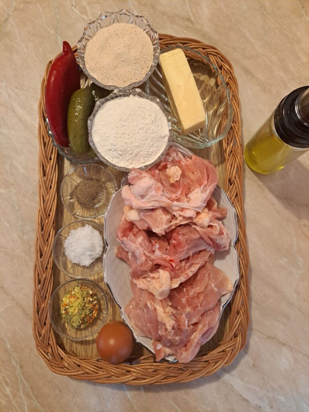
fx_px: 286
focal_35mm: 24
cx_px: 154
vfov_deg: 71.6
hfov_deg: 56.8
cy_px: 206
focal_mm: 5.23
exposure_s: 1/50
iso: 400
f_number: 1.8
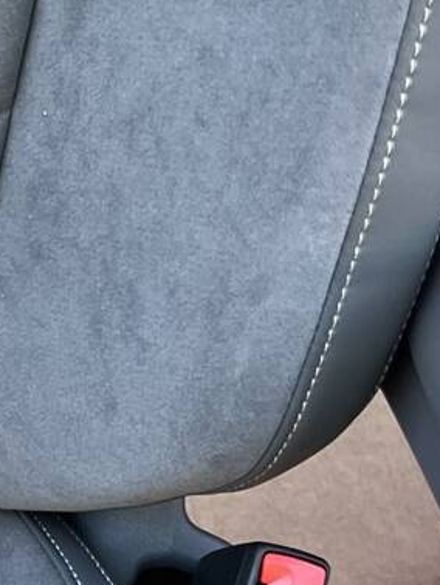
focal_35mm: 110
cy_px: 905
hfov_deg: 11.8
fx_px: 1862
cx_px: -482
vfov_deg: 16.2
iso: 100
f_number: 1.6
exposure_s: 1/121
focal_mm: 5.1
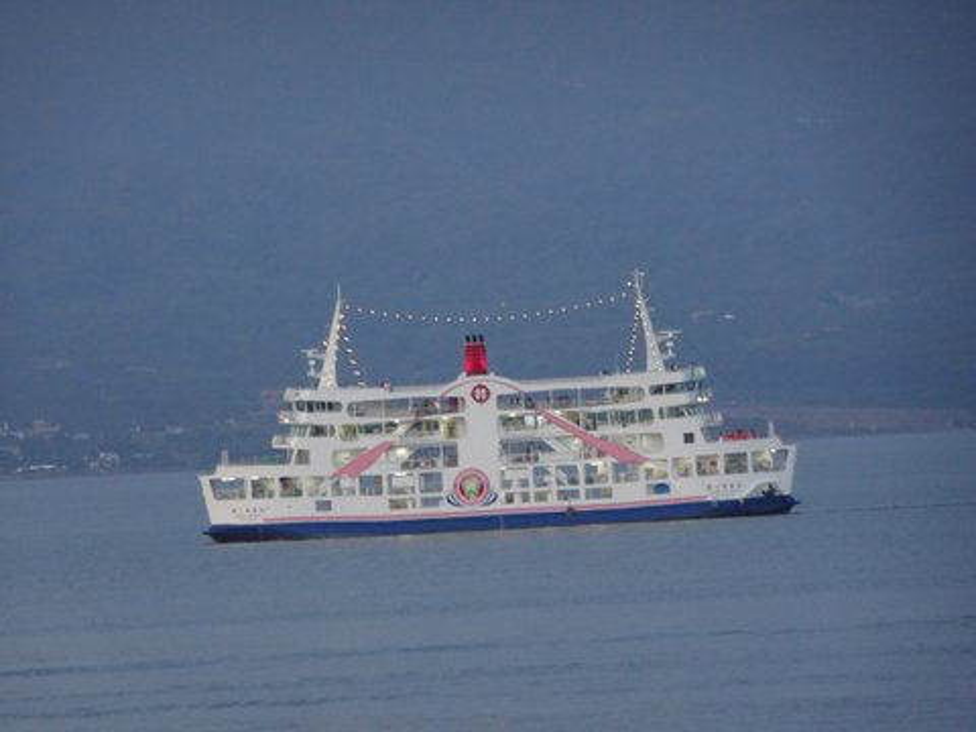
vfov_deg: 4.5
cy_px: 366
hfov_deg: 5.9
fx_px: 9417
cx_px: 488
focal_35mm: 334
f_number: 6.3
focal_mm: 57.05
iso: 800
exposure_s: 1/40
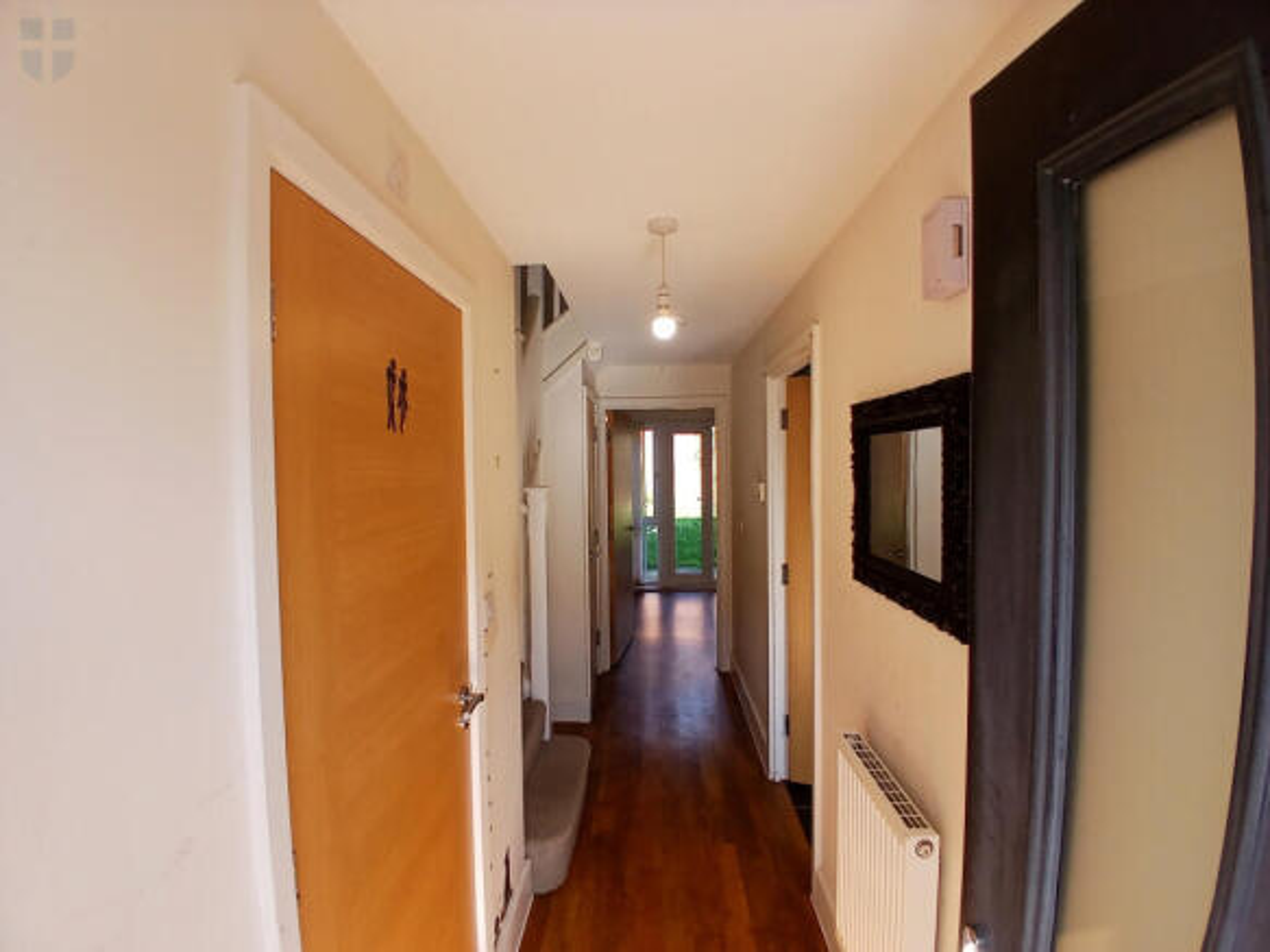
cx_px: 635
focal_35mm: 17
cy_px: 476
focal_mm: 1.4
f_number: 2.2
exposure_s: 1/102
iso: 50
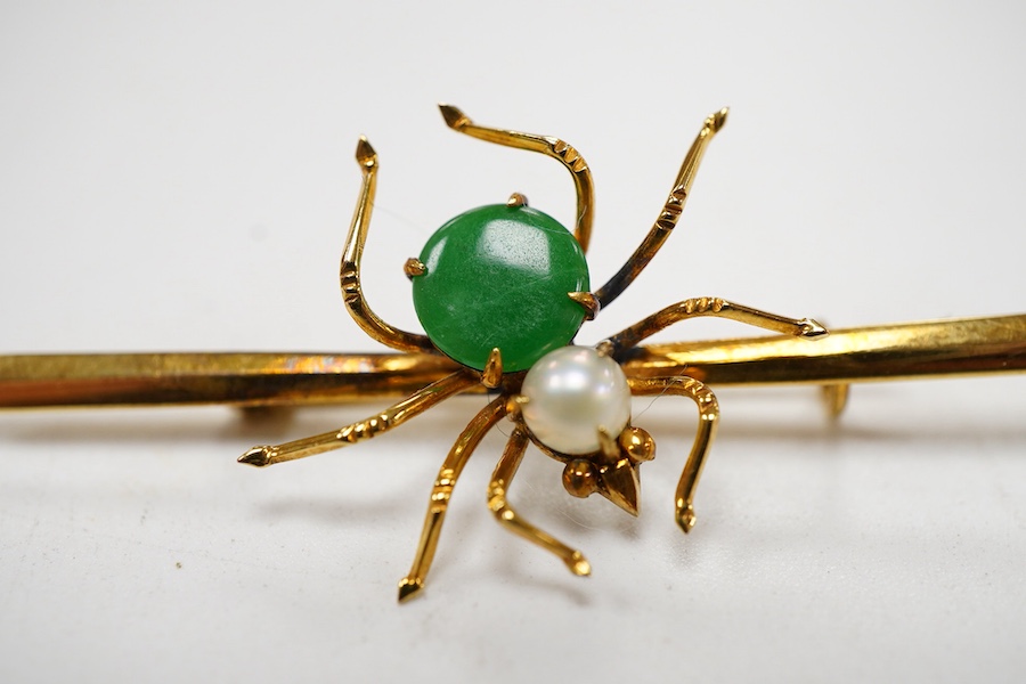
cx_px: 513
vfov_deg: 29.9
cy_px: 342
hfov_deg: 43.6
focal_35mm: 45
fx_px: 1282
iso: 1250
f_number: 11
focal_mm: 30
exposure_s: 1/125
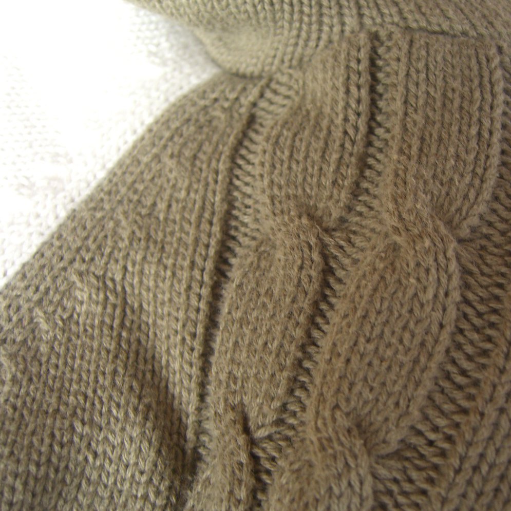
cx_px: 334
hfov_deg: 37.2
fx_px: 752
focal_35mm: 45
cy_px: 256
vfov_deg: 37.6
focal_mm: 7.9
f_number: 2.8
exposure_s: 1/50
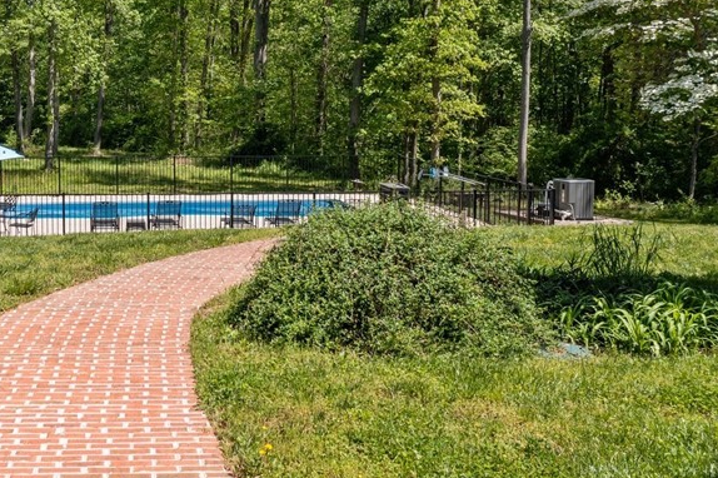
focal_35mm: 53
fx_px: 1056
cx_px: 156
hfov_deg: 36.4
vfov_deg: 24.9
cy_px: 74
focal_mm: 10.26
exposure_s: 1/160
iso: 100
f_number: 4.5
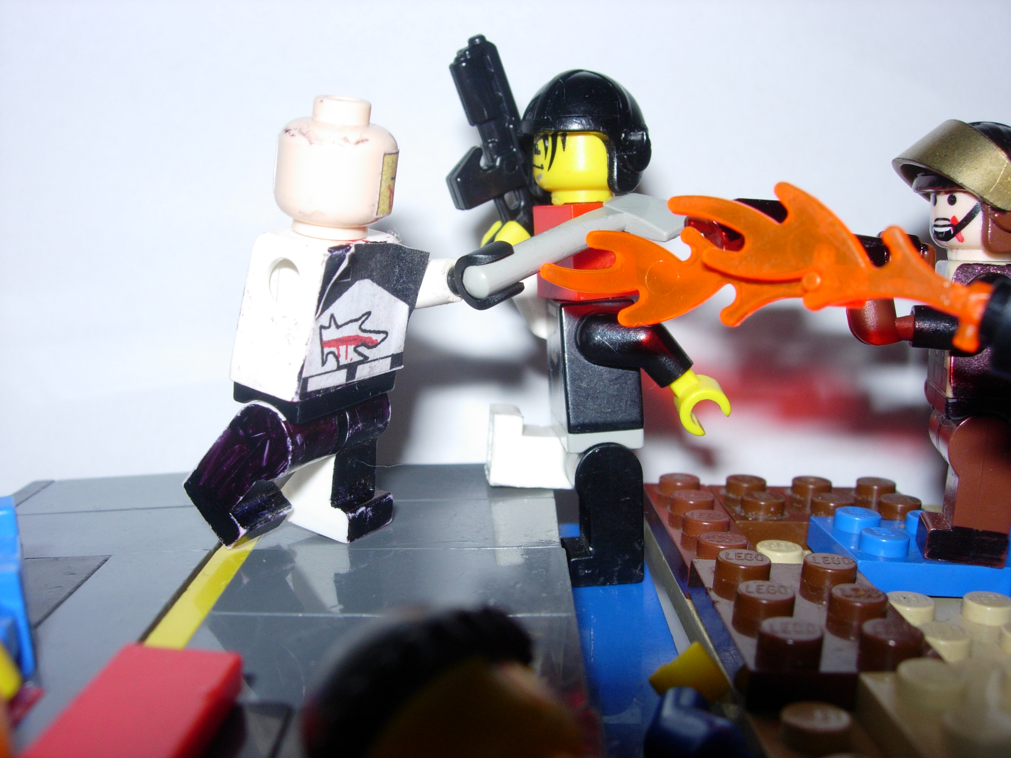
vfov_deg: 37.7
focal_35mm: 38
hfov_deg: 49.0
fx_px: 1110
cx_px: 506
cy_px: 379
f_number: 4.8
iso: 79
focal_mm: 7.8
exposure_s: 1/64
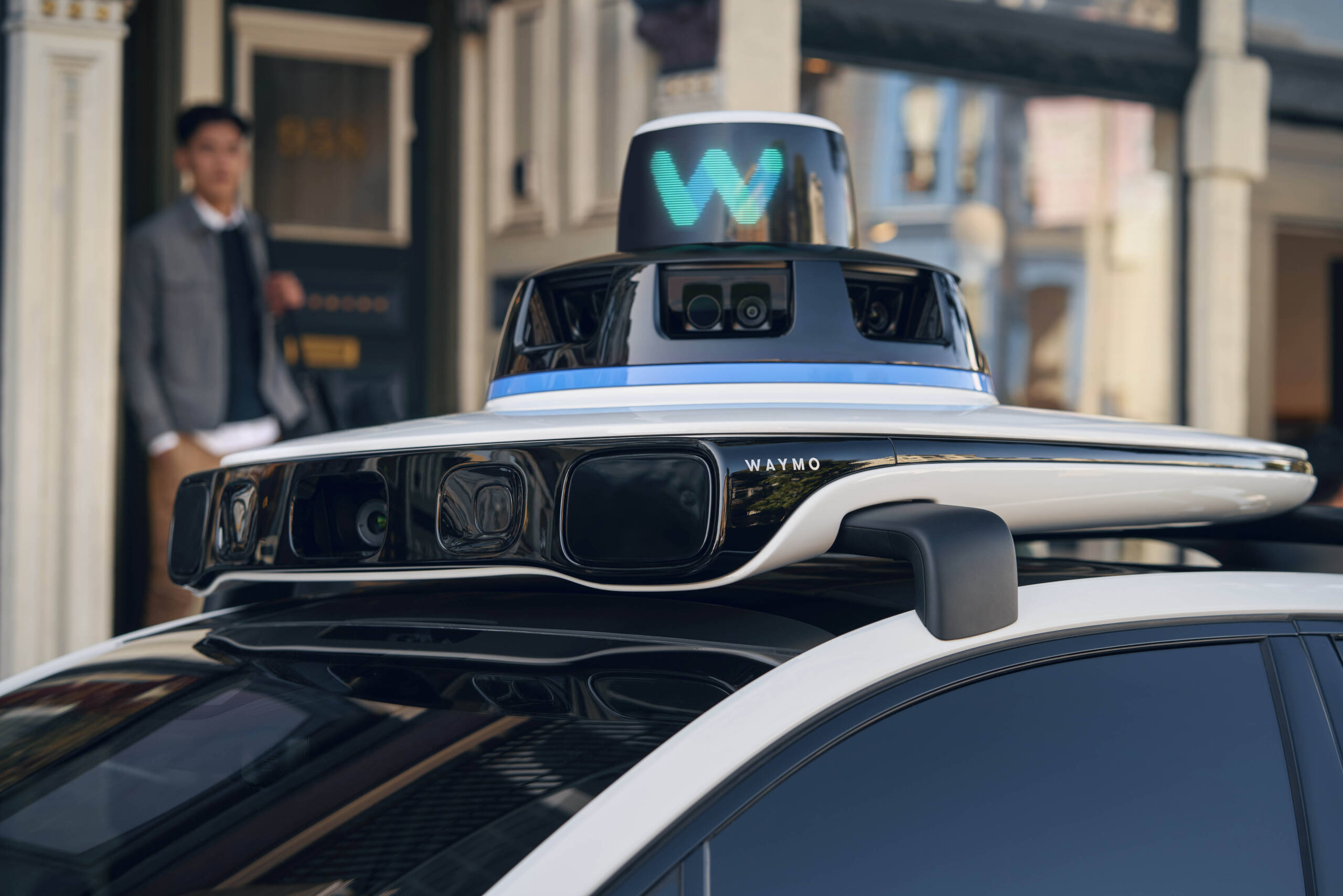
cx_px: 672
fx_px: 2611
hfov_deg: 28.8
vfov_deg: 19.5
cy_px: 448
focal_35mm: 70
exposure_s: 1/200
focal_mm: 70
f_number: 3.5
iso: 100
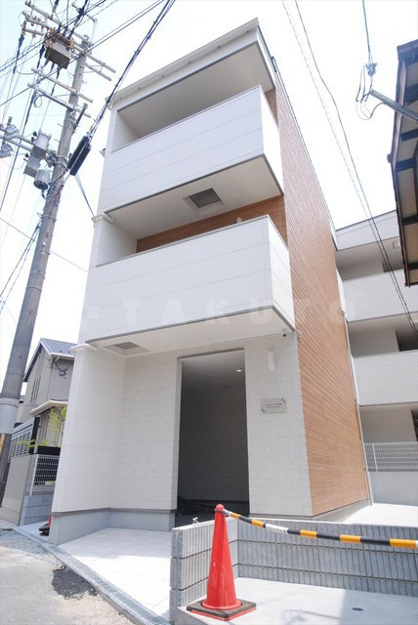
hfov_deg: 59.6
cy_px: 312
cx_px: 209
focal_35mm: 21
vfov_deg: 81.2
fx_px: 365
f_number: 11
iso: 800
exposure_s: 1/500
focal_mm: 14
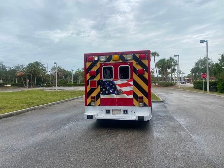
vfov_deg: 53.1
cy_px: 84
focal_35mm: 26
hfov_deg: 67.3
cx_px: 112
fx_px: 168
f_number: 1.8
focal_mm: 4.25
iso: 32
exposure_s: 1/3125
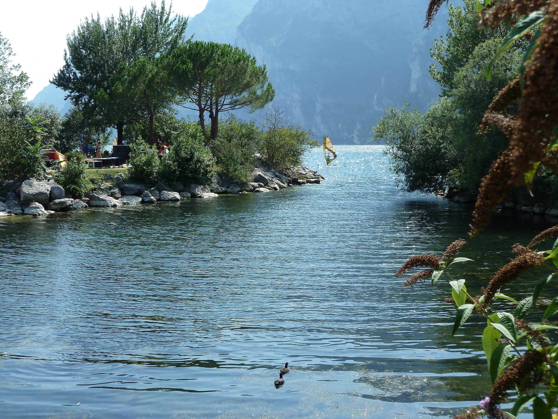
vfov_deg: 32.9
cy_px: 210
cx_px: 279
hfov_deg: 42.9
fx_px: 709
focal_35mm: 44
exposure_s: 1/320
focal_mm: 7.3
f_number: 4
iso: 80
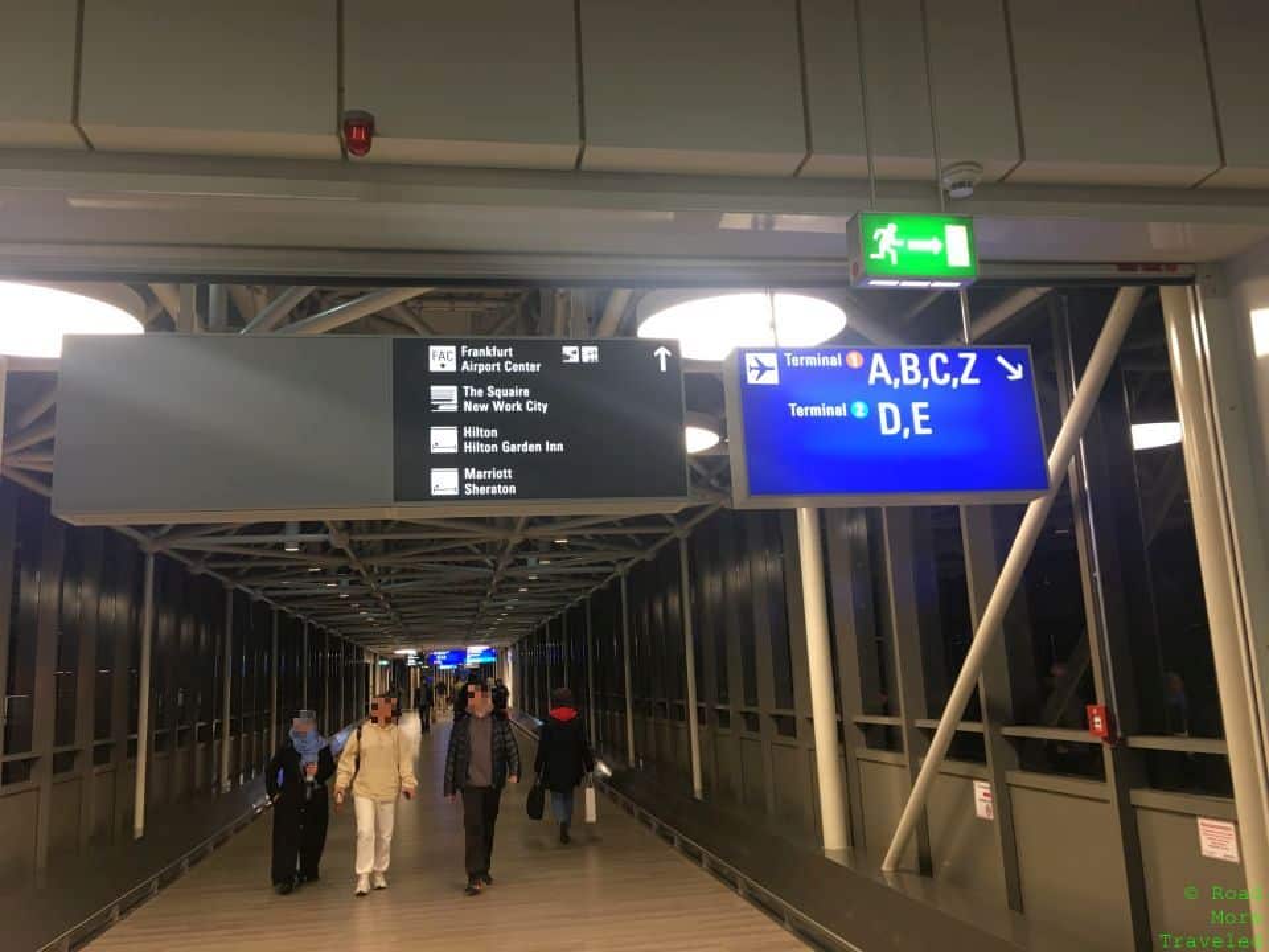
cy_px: 476
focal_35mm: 29
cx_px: 634
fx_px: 1063
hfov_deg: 61.7
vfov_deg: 48.2
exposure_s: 1/17
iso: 40
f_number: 2.2
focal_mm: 4.15
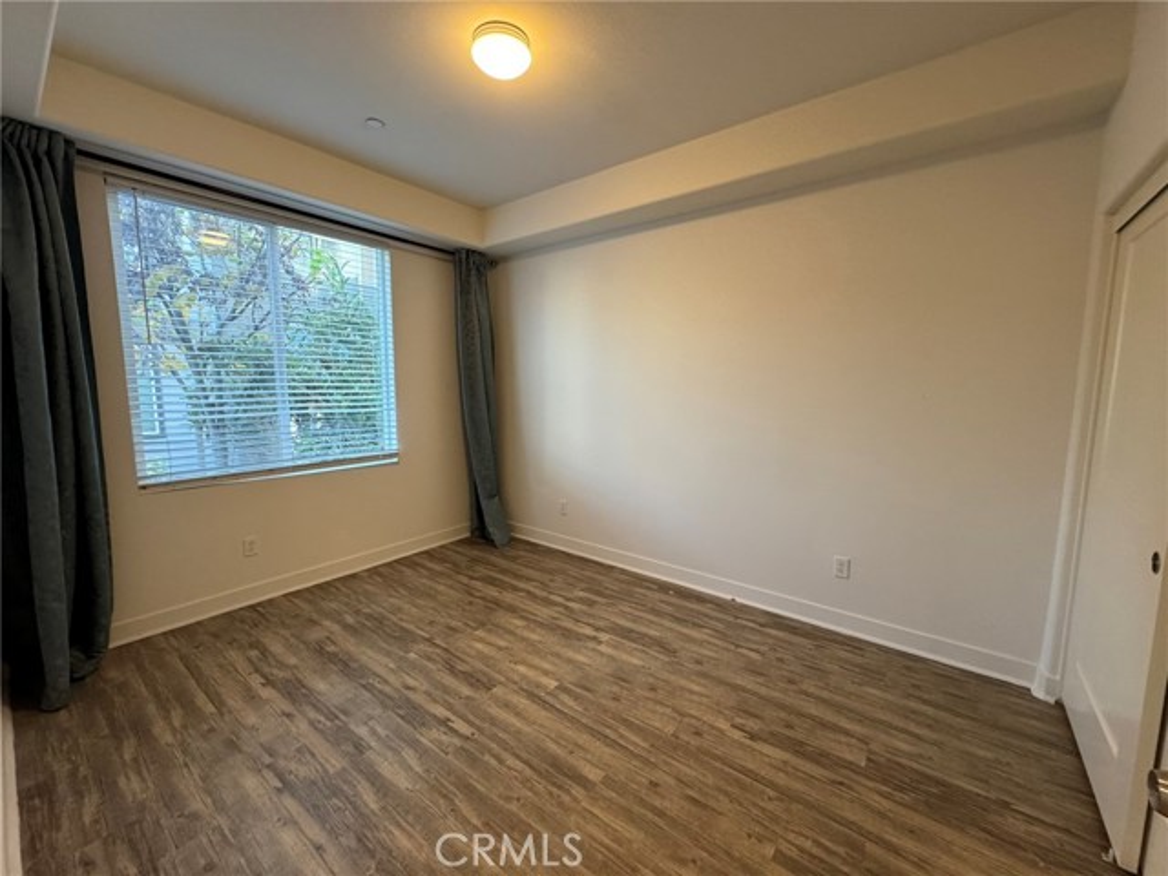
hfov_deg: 102.1
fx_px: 472
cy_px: 438
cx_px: 584
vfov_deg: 85.7
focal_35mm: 14
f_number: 2.2
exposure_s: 1/120
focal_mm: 2.22
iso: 250
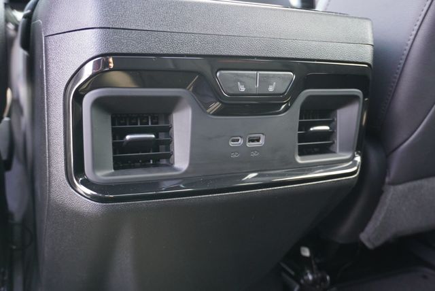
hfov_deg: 55.1
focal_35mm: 34
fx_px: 417
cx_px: 218
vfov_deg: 38.4
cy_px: 146
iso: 1250
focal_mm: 23
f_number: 4
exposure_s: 1/60
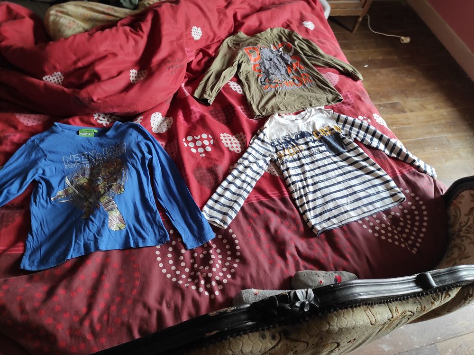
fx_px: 342
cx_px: 237
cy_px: 178
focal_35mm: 25
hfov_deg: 69.4
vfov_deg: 54.8
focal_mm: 5.43
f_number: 1.89
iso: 191
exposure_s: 1/33
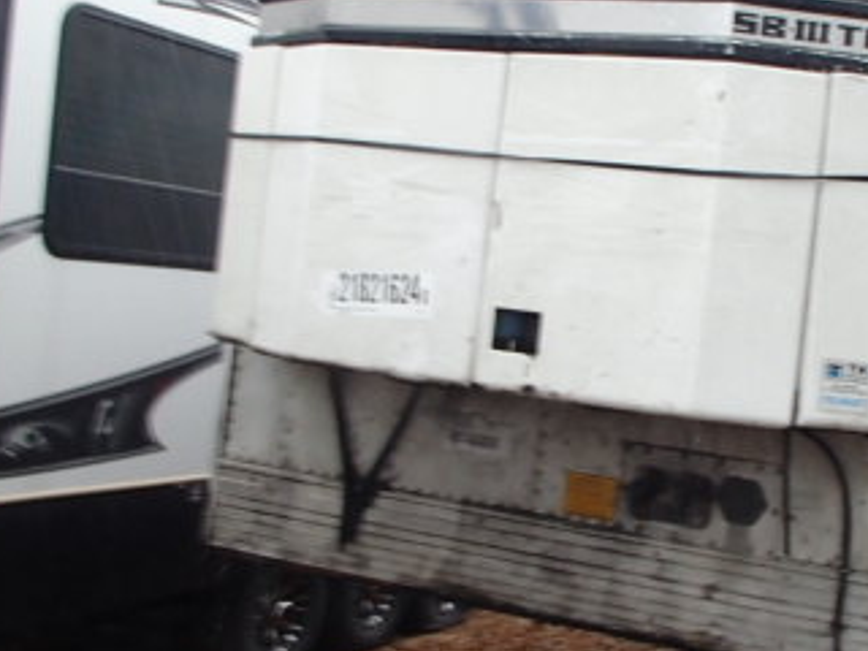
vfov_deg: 26.1
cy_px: 334
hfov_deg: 33.3
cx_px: 700
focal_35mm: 56
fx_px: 1404
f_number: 3.9
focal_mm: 5
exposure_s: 1/30
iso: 200
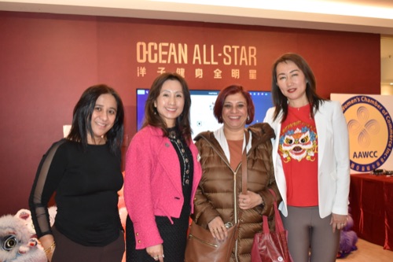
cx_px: 196
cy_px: 131
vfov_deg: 33.0
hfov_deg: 47.9
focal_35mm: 40
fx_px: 442
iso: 1250
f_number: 4
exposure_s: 1/60
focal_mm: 27
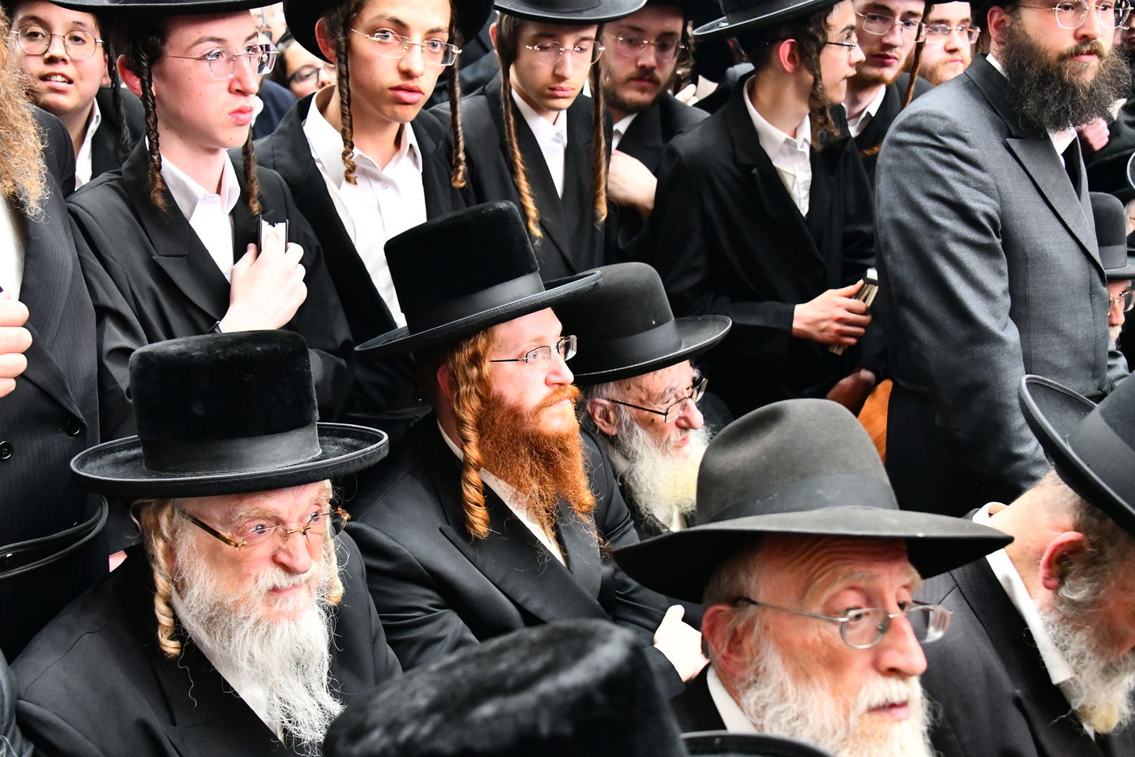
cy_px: 378
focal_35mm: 44
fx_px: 1387
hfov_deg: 44.5
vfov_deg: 30.5
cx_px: 568
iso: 5000
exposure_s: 1/125
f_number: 5
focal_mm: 44
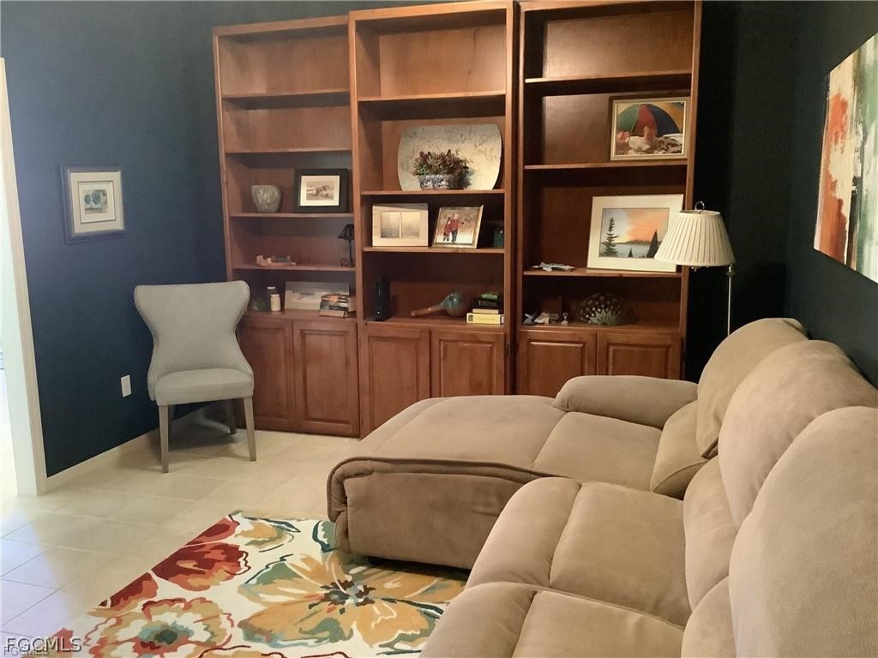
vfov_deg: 45.4
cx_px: 439
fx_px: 786
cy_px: 329
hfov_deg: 58.4
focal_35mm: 31
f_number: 2.4
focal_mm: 3.3
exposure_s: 1/25
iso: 640
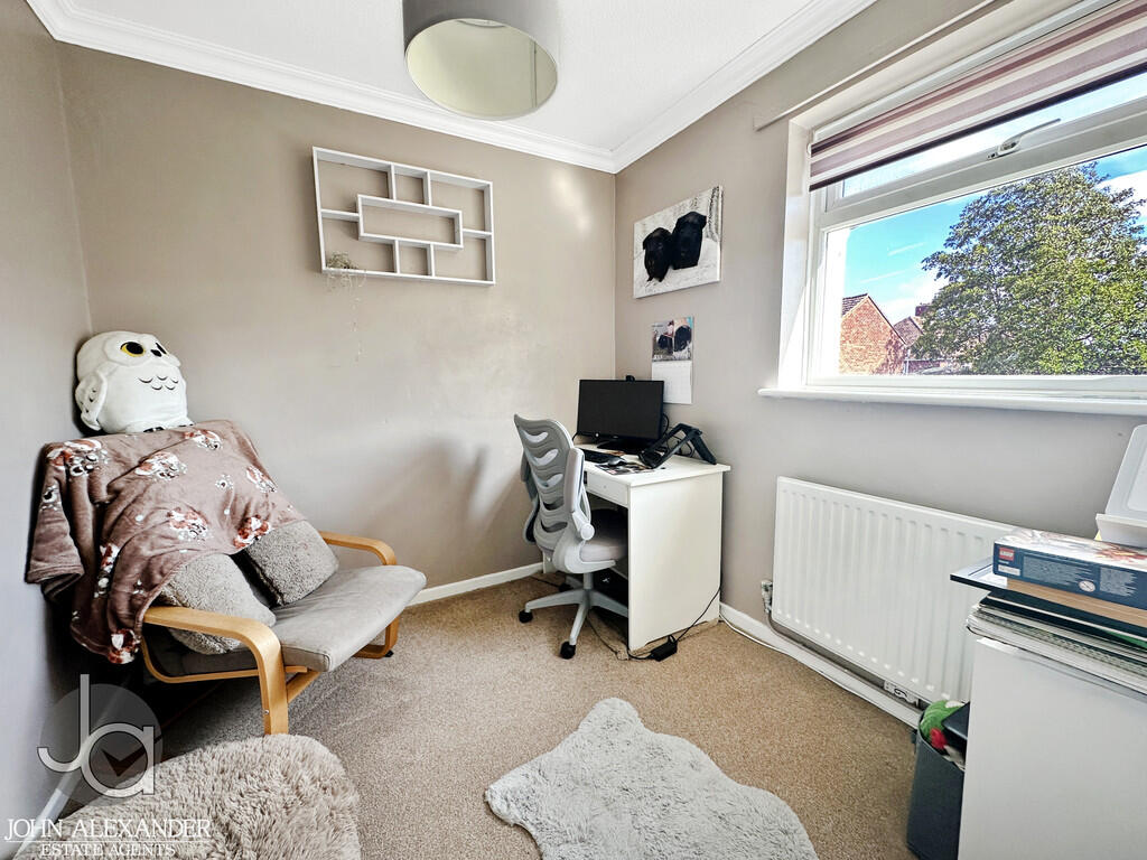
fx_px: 464
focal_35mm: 14
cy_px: 430
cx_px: 574
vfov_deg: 85.7
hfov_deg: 102.1
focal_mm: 2.22
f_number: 2.2
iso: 50
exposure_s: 1/99
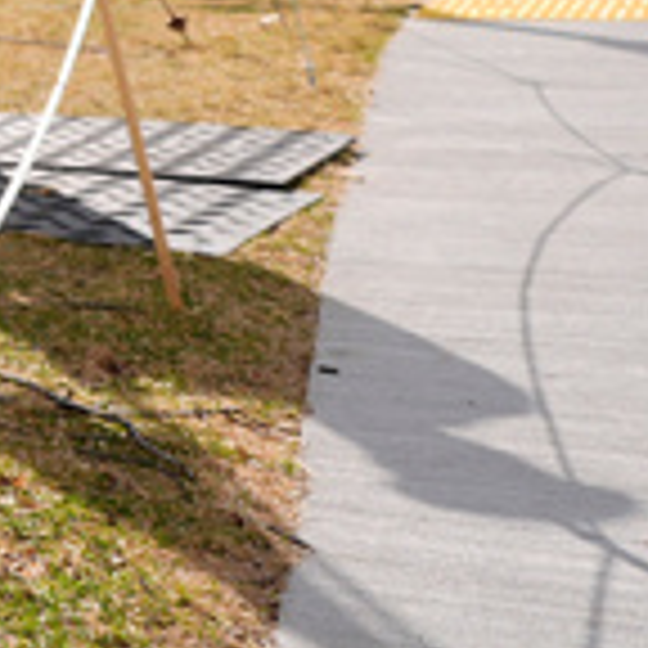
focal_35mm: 97
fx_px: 2054
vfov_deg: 13.5
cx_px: -1498
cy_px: -871
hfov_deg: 10.1
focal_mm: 16
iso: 125
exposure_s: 1/2000
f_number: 2.8
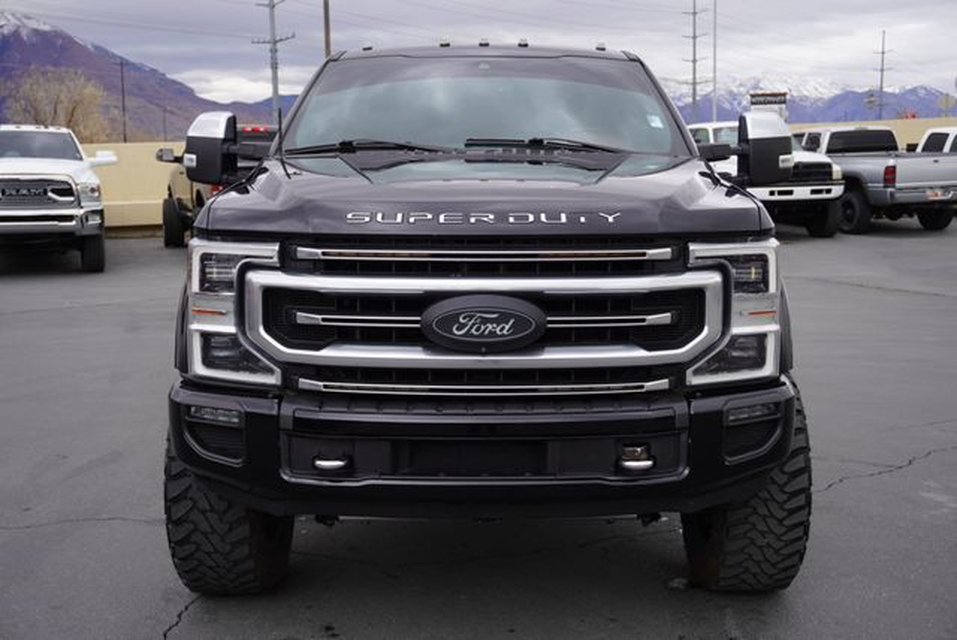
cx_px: 478
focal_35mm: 40
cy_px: 320
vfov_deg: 33.1
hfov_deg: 47.9
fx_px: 1078
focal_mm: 27
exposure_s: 1/60
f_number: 4.5
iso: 100
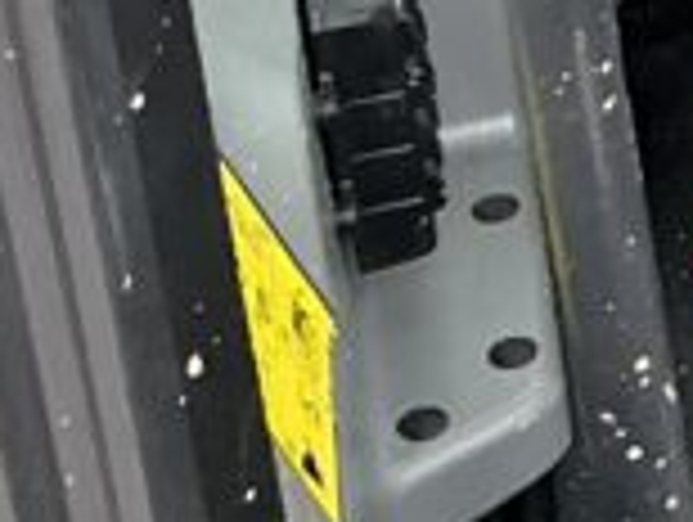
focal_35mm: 186
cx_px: 1768
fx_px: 3729
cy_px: -684
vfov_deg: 7.5
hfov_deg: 9.3
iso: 20
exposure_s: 1/161
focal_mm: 3
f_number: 1.8
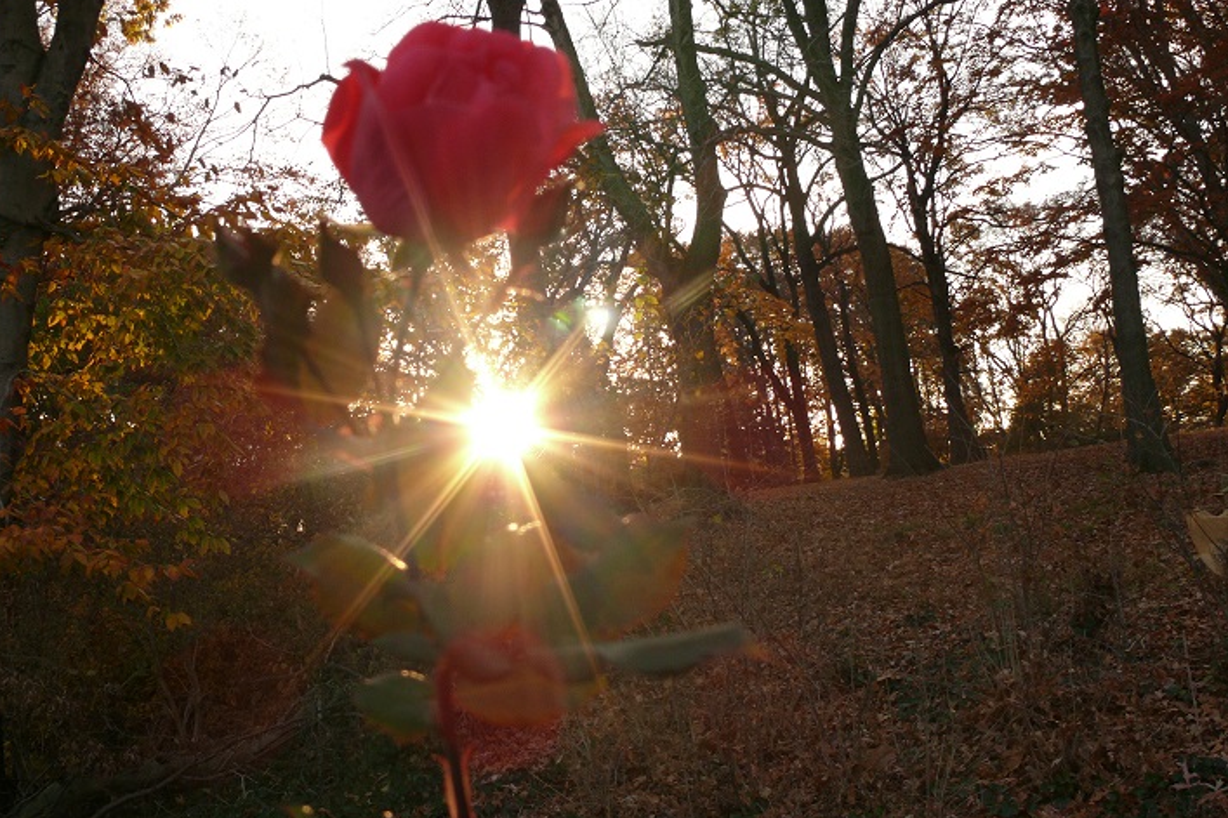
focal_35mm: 42
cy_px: 365
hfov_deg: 46.3
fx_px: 1432
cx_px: 554
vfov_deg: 31.9
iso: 100
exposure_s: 1/80
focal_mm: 7.4
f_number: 5
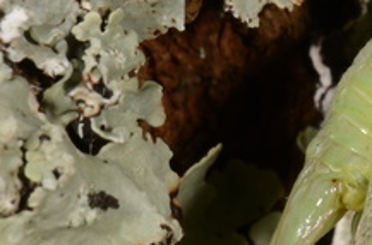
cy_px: -29
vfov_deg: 2.9
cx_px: 425
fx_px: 4796
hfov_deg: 4.4
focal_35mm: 466
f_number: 25
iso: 100
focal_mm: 85
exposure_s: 1/60
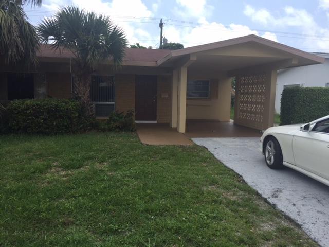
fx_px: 276
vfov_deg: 48.2
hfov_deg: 61.7
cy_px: 124
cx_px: 164
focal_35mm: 29
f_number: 2.2
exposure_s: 1/1522
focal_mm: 4.15
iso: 32
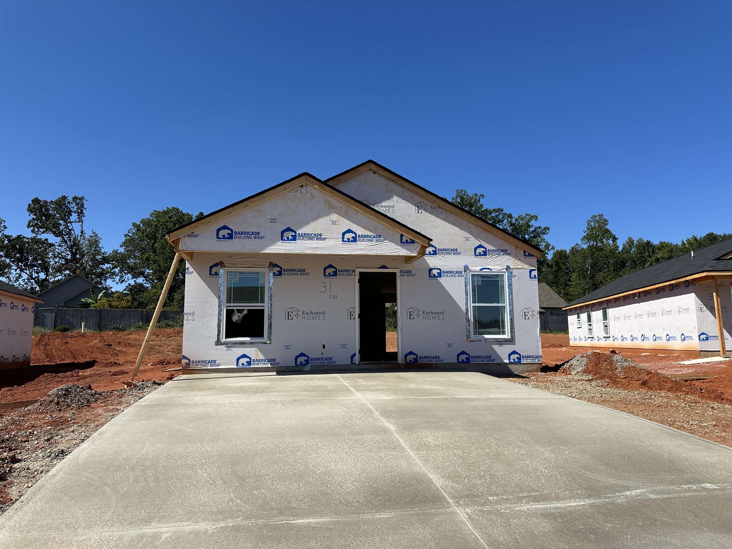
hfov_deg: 71.6
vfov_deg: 56.8
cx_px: 366
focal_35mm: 24
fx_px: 508
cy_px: 274
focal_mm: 6.86
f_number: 1.78
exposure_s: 1/5525
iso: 80
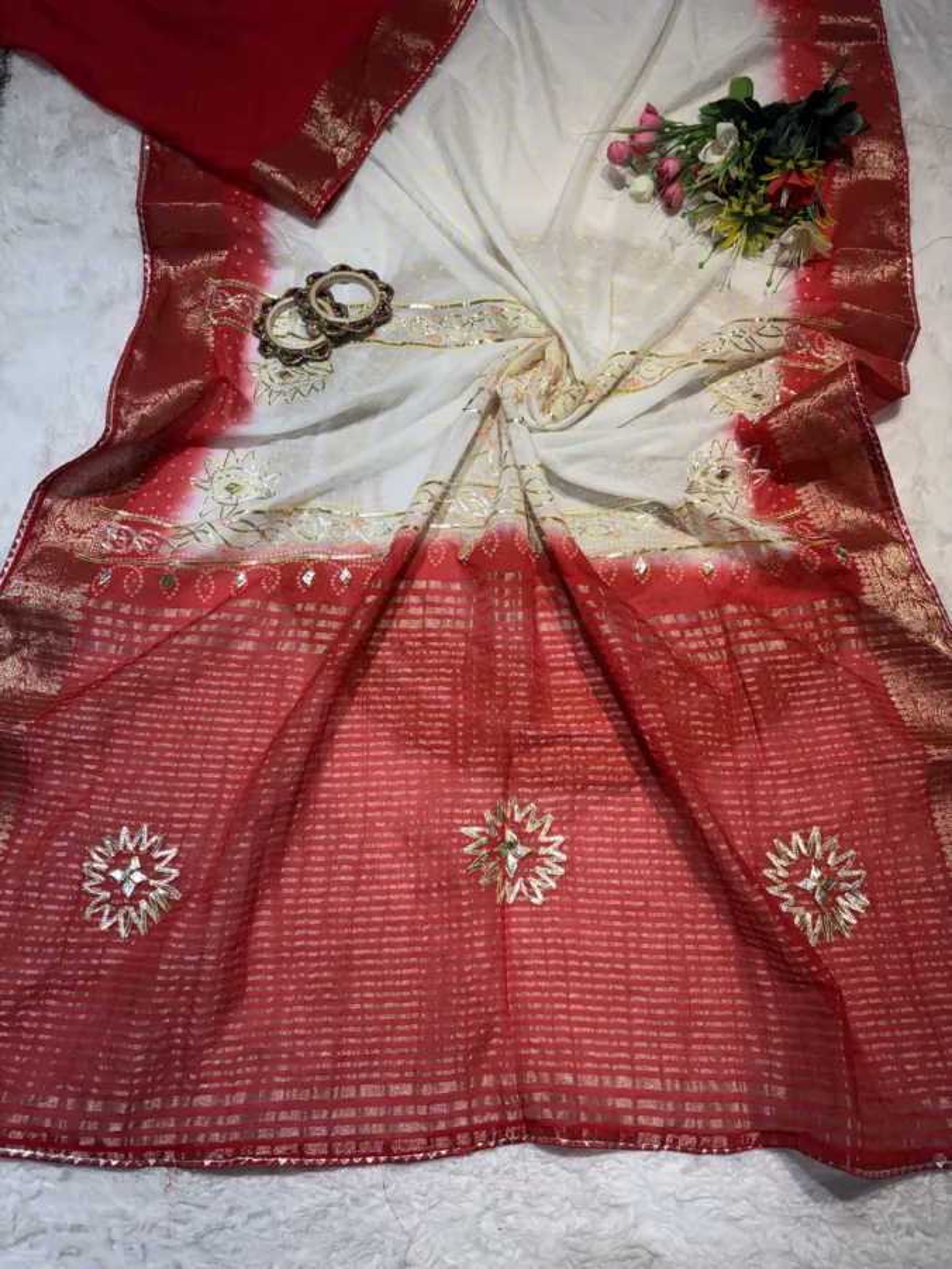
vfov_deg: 67.3
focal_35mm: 26
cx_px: 476
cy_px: 634
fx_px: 953
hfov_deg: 53.1
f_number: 1.6
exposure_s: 1/143
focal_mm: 5.96
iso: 32
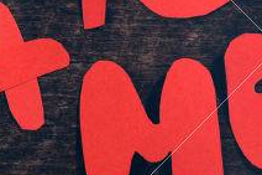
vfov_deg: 6.3
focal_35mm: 215
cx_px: -179
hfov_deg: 9.2
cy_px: 233
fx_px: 1563
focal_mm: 35
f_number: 8
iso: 100
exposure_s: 1/125
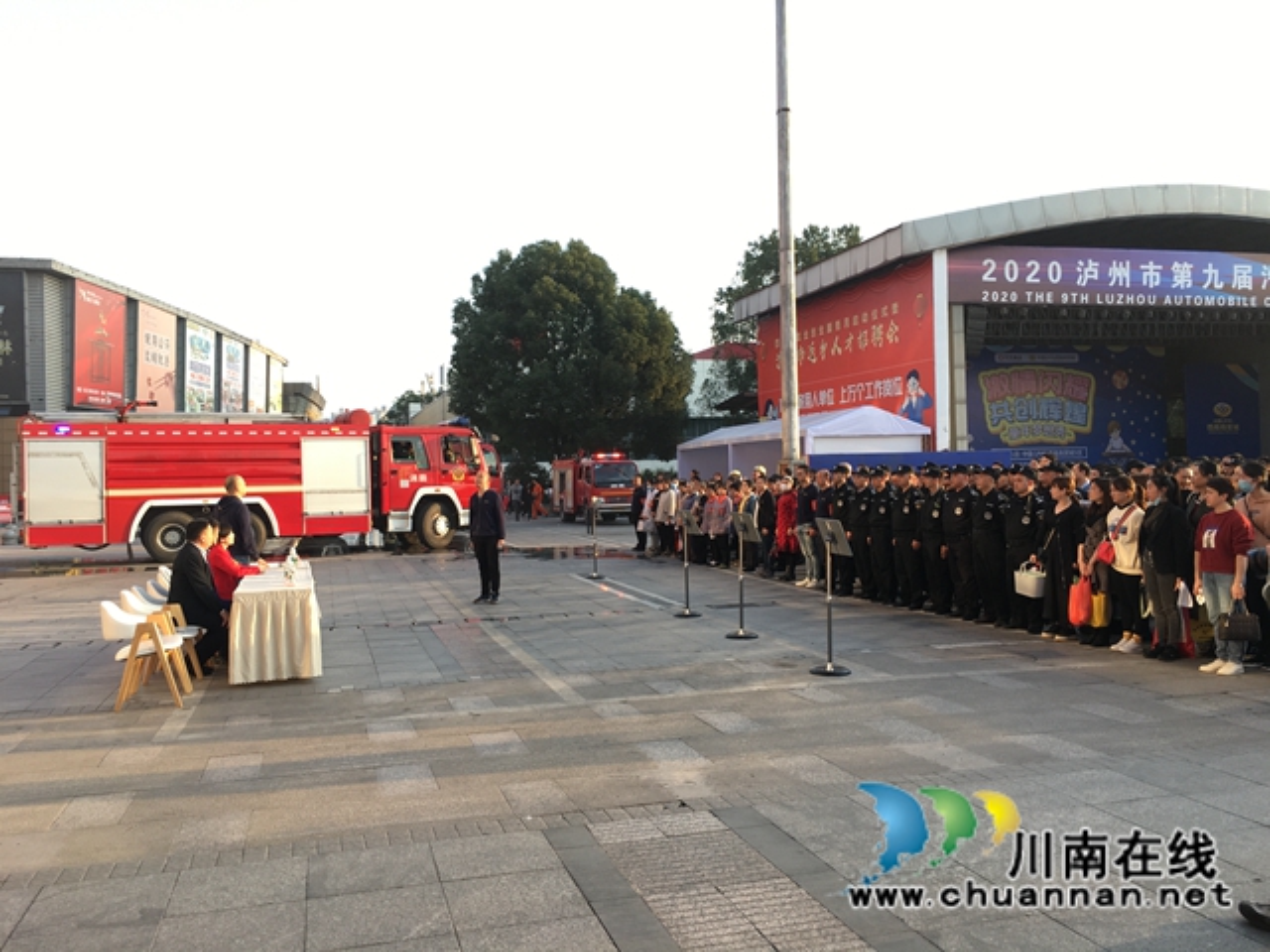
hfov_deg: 61.7
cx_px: 635
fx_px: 1064
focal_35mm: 29
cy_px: 476
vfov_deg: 48.2
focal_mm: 4.15
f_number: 2.2
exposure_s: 1/129
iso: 25
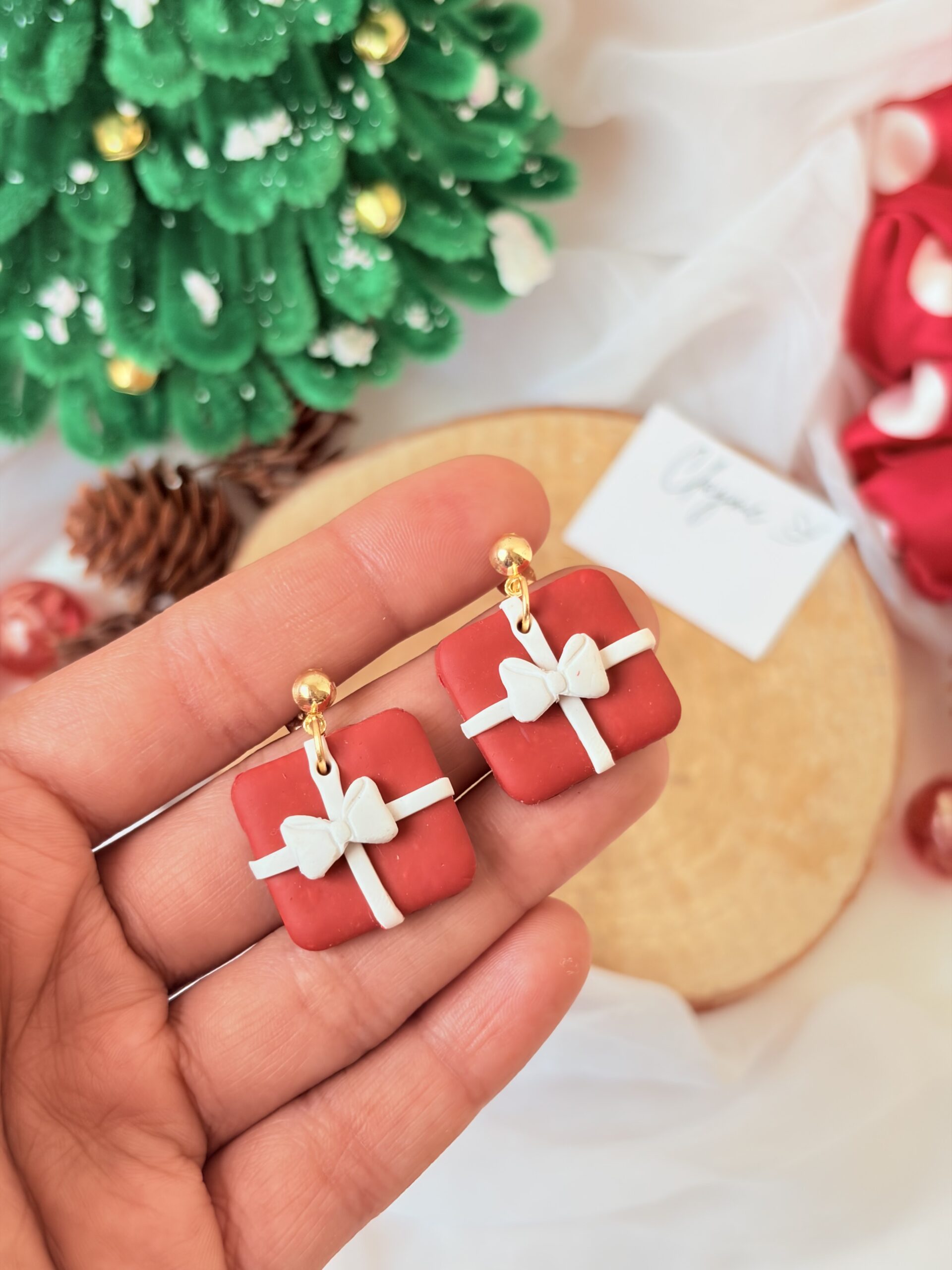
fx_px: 1907
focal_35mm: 52
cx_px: 476
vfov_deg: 36.8
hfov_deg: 28.0
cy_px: 635
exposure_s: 1/104
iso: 50
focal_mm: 5.96
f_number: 1.6
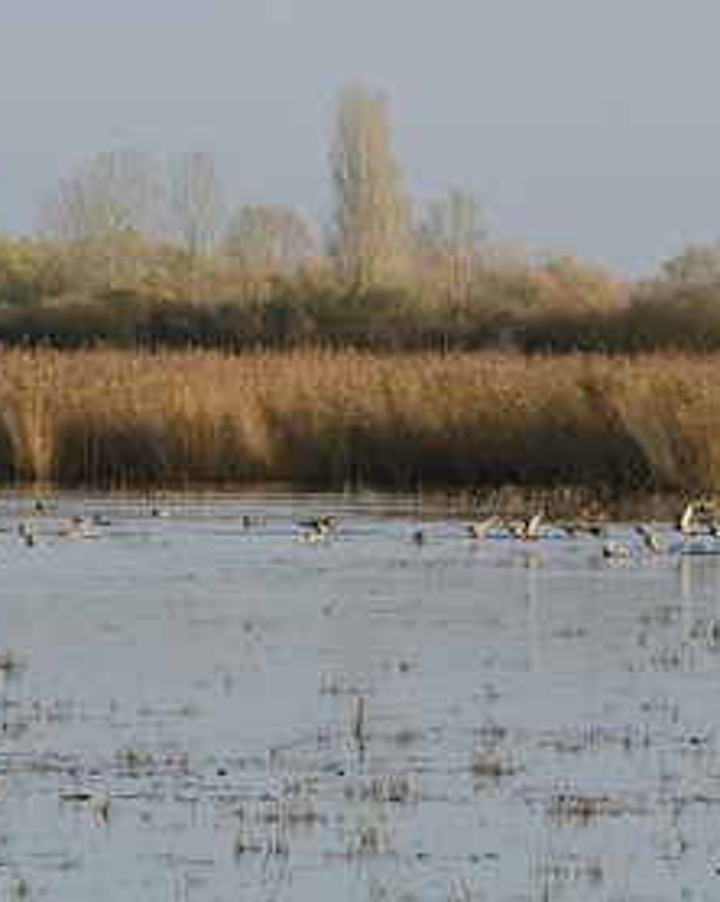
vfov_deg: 6.8
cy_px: 451
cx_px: 636
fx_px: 7573
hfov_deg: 5.4
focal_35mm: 284
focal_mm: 200
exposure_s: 1/500
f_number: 8
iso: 400
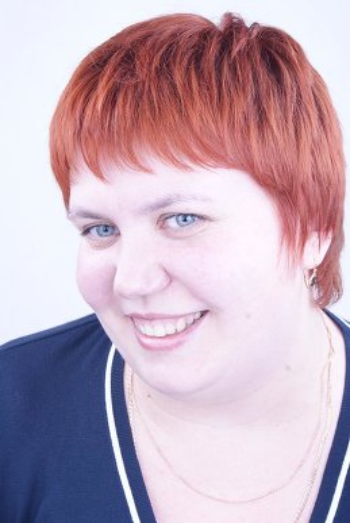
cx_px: 175
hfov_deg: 16.6
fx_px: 1200
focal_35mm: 82
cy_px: 262
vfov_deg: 24.6
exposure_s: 1/25
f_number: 13
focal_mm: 55
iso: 100
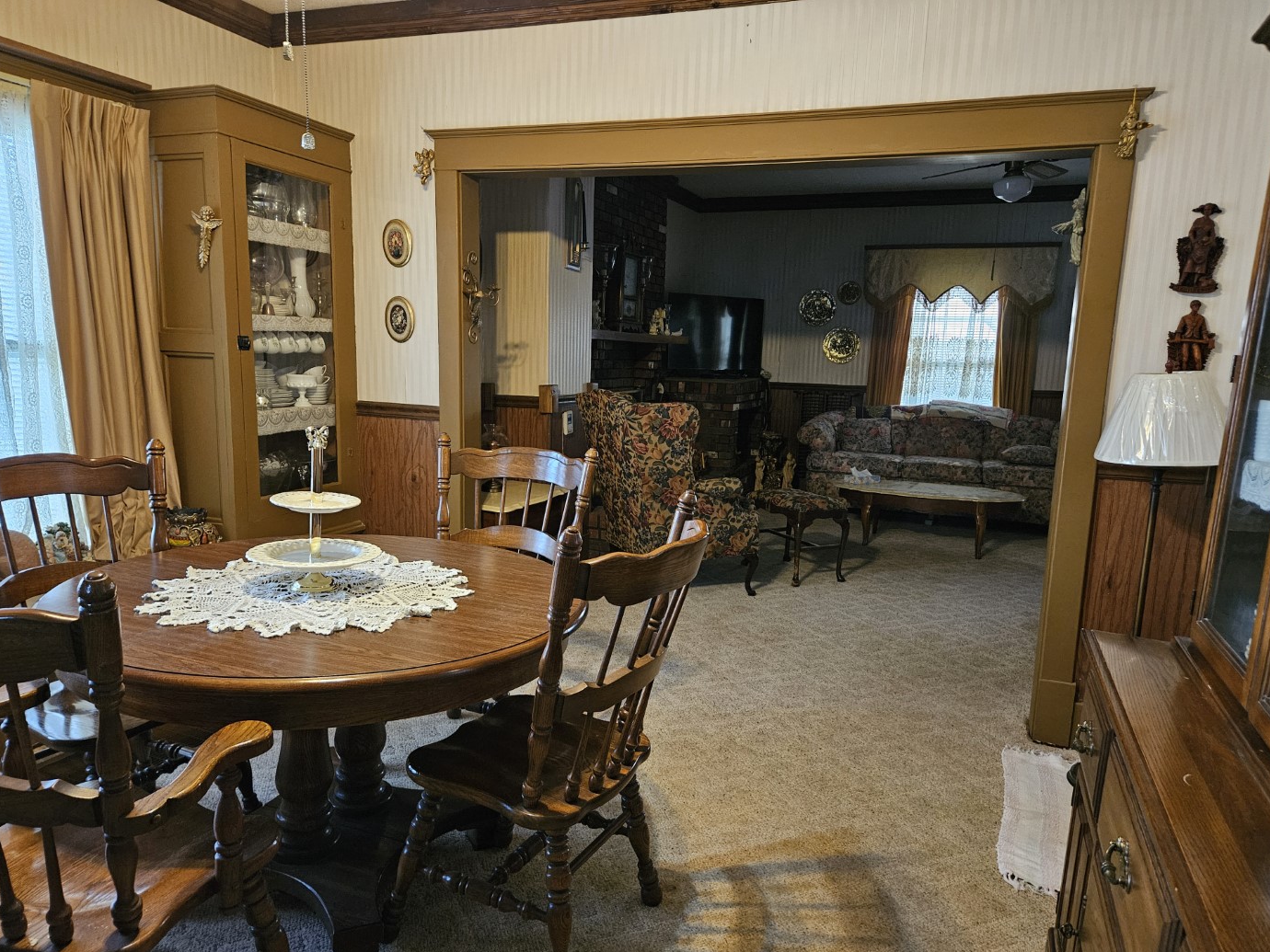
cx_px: 630
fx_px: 881
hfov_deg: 71.6
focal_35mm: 24
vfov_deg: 56.8
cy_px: 496
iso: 800
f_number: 1.8
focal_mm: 5.4
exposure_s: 1/24
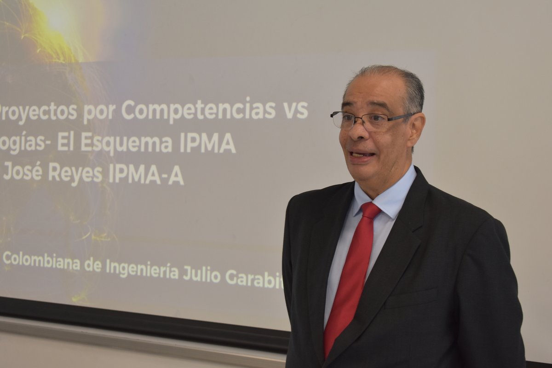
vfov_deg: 16.6
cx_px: 276
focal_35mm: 82
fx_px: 1265
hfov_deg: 24.6
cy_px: 184
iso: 800
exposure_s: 1/60
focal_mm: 55
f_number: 5.6
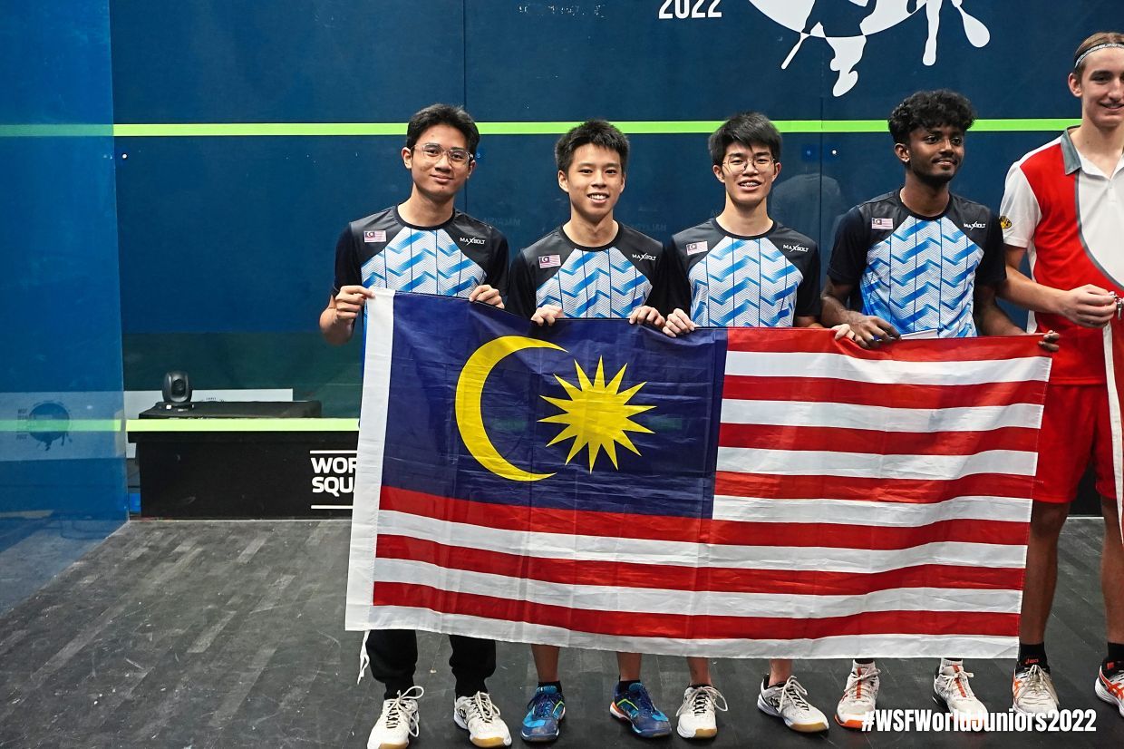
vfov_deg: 29.2
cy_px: 374
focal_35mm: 46
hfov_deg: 42.8
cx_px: 562
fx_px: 1436
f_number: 5.6
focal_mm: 31
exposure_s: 1/400
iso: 3200
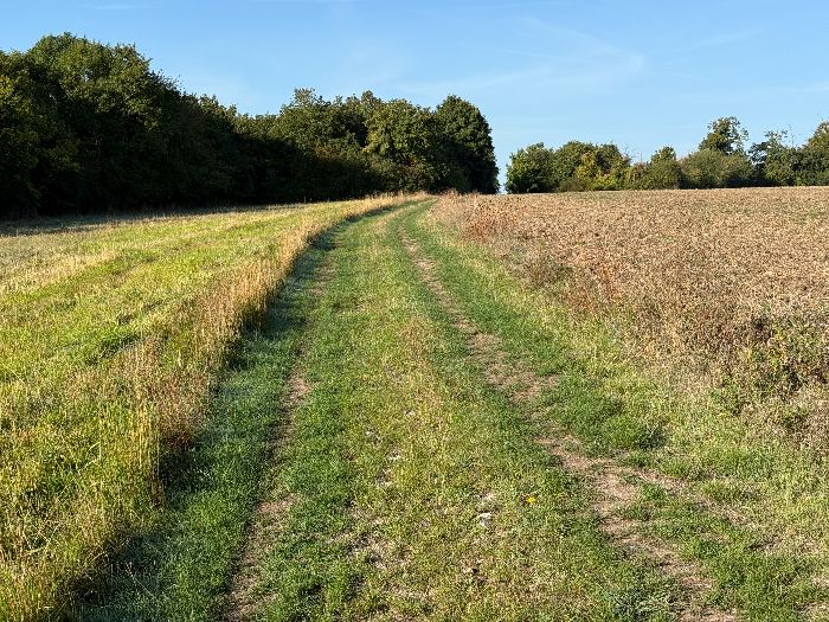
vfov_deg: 30.3
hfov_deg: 39.7
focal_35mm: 48
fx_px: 1150
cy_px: 311
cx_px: 414
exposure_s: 1/3096
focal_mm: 6.76
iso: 64
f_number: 1.78
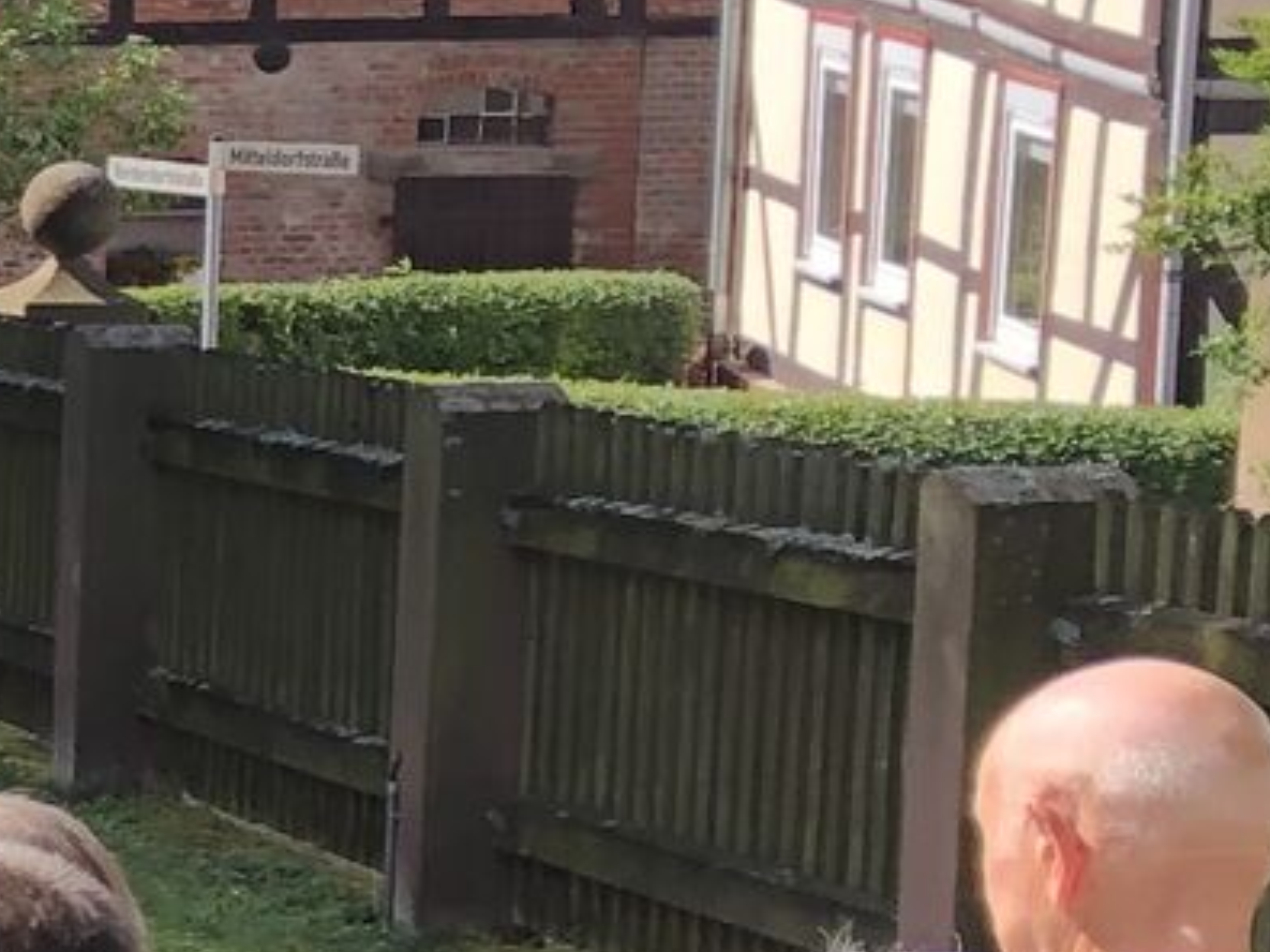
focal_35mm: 163
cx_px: -2267
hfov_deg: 9.8
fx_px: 5978
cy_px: 609
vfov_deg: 9.1
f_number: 1.8
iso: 20
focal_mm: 3.99
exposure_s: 1/326
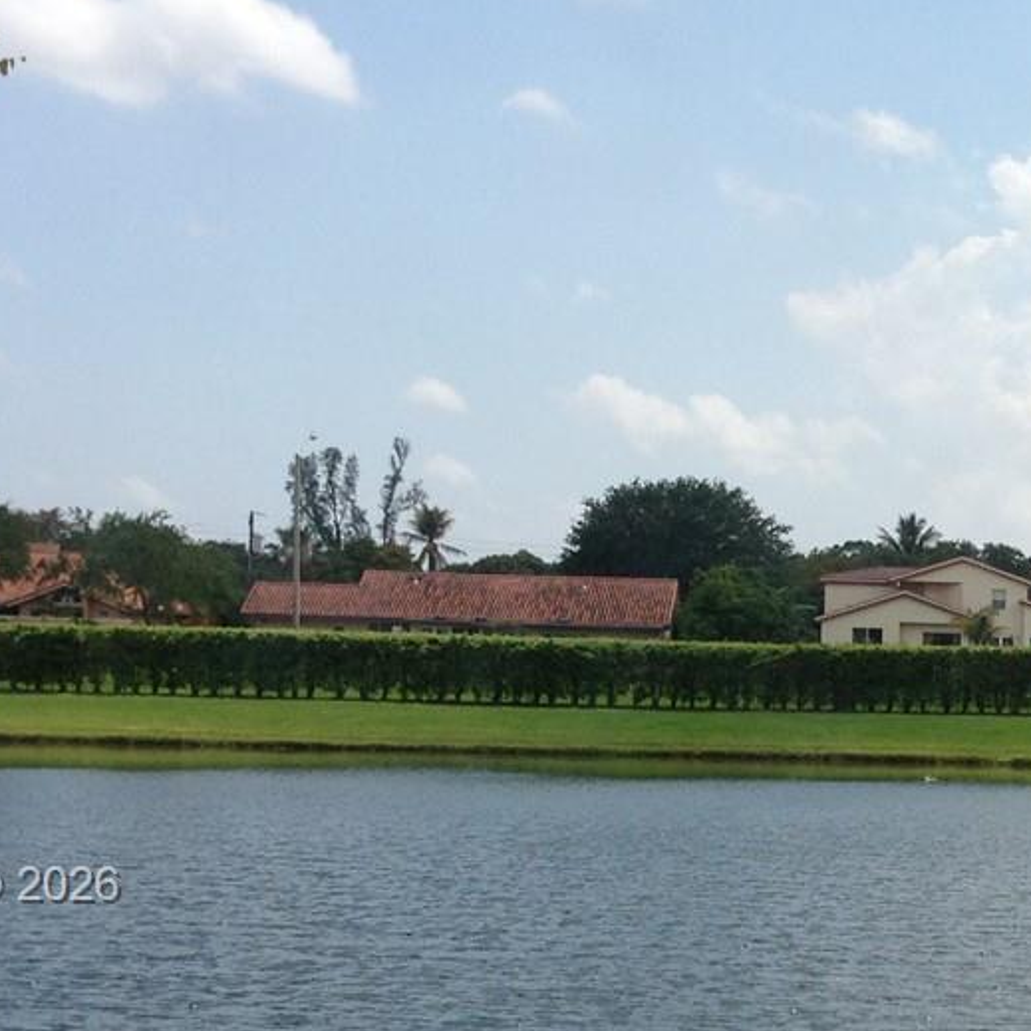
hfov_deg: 18.7
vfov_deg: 19.0
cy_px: 888
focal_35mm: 90
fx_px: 3033
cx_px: 1091
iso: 50
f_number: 2.4
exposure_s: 1/1748
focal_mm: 4.13
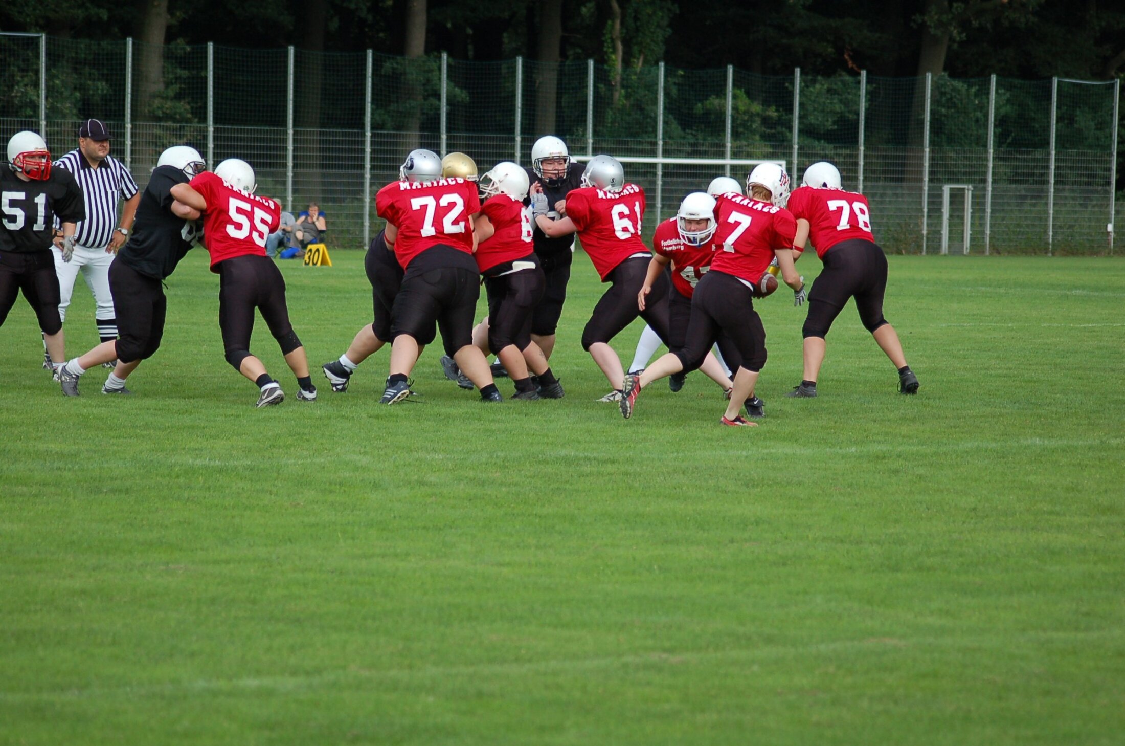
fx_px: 5146
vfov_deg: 8.3
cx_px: 562
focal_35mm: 165
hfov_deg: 12.5
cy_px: 373
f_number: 4.2
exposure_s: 1/1000
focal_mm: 110
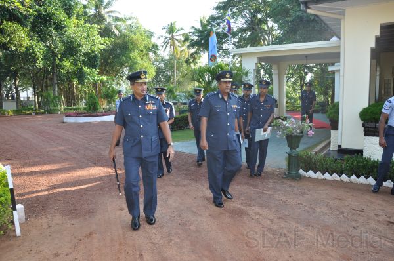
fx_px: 295
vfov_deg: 47.8
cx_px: 197
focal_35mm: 27
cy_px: 130
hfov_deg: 67.5
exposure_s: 1/125
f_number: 5.6
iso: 200
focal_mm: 18
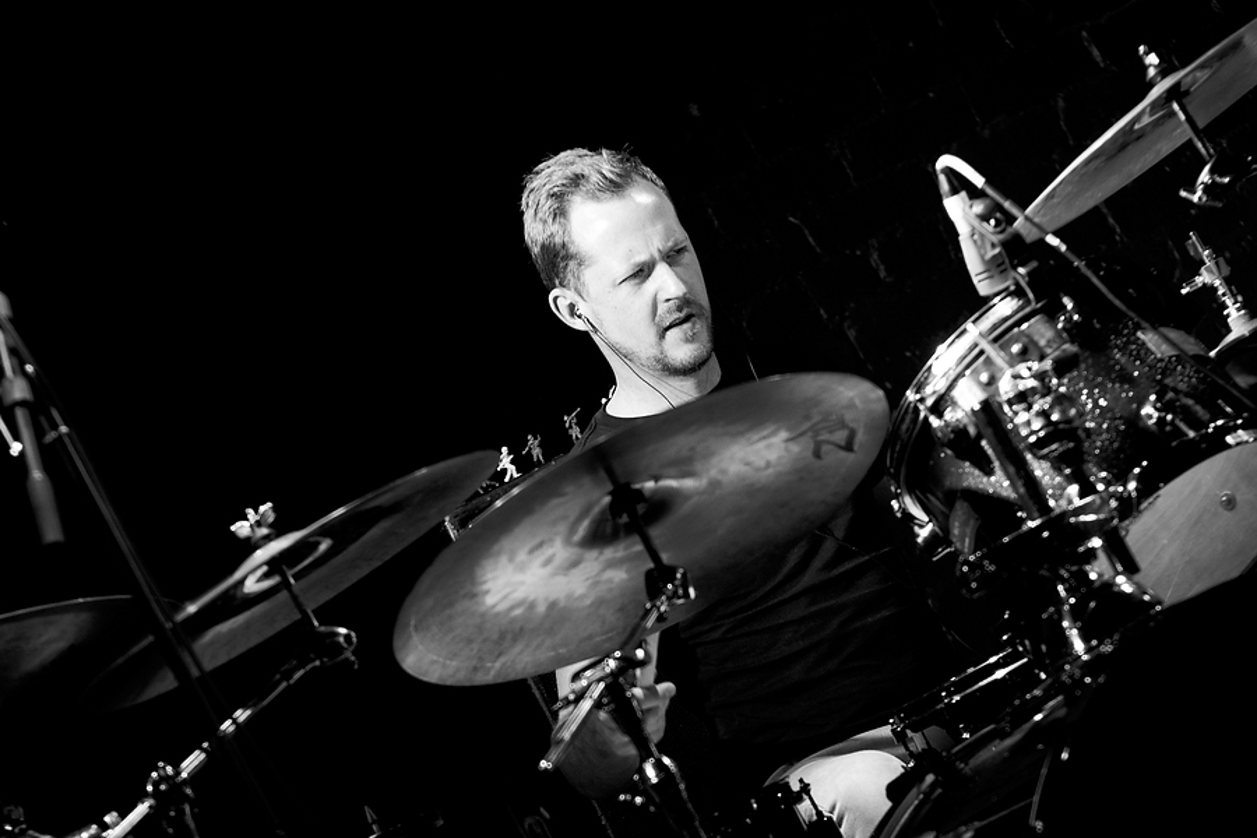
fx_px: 2619
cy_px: 419
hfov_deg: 27.0
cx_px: 628
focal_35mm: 75
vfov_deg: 18.2
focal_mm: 50
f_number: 2.2
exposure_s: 1/200
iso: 200
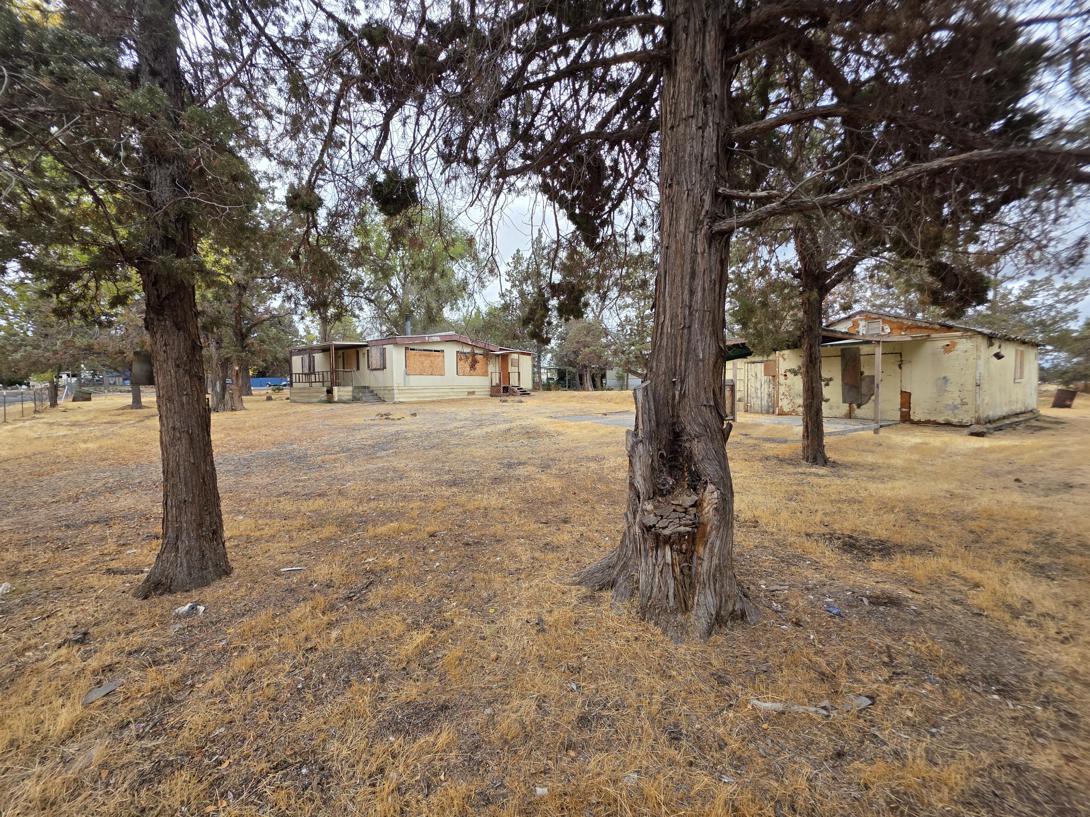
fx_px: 409
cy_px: 408
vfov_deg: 89.9
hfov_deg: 106.2
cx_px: 545
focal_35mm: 13
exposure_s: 1/505
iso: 40
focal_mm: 2.2
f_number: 1.9
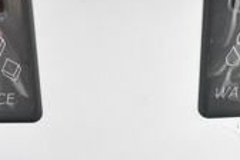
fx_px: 653
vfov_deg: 12.8
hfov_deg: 20.8
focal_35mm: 98
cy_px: 283
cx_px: 99
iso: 6400
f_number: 4.5
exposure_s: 1/80
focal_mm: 18
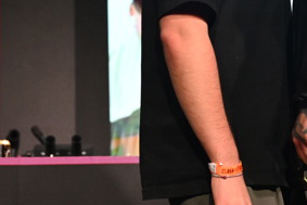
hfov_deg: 14.7
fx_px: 1186
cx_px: 217
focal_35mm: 139
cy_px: 7
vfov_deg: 9.8
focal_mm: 57
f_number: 4.5
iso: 5000
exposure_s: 1/400
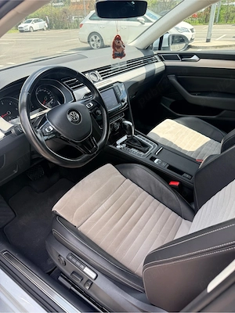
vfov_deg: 71.6
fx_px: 217
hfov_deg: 56.8
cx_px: 118
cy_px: 156
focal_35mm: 24
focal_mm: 6.76
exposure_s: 1/765
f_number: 1.78
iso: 100
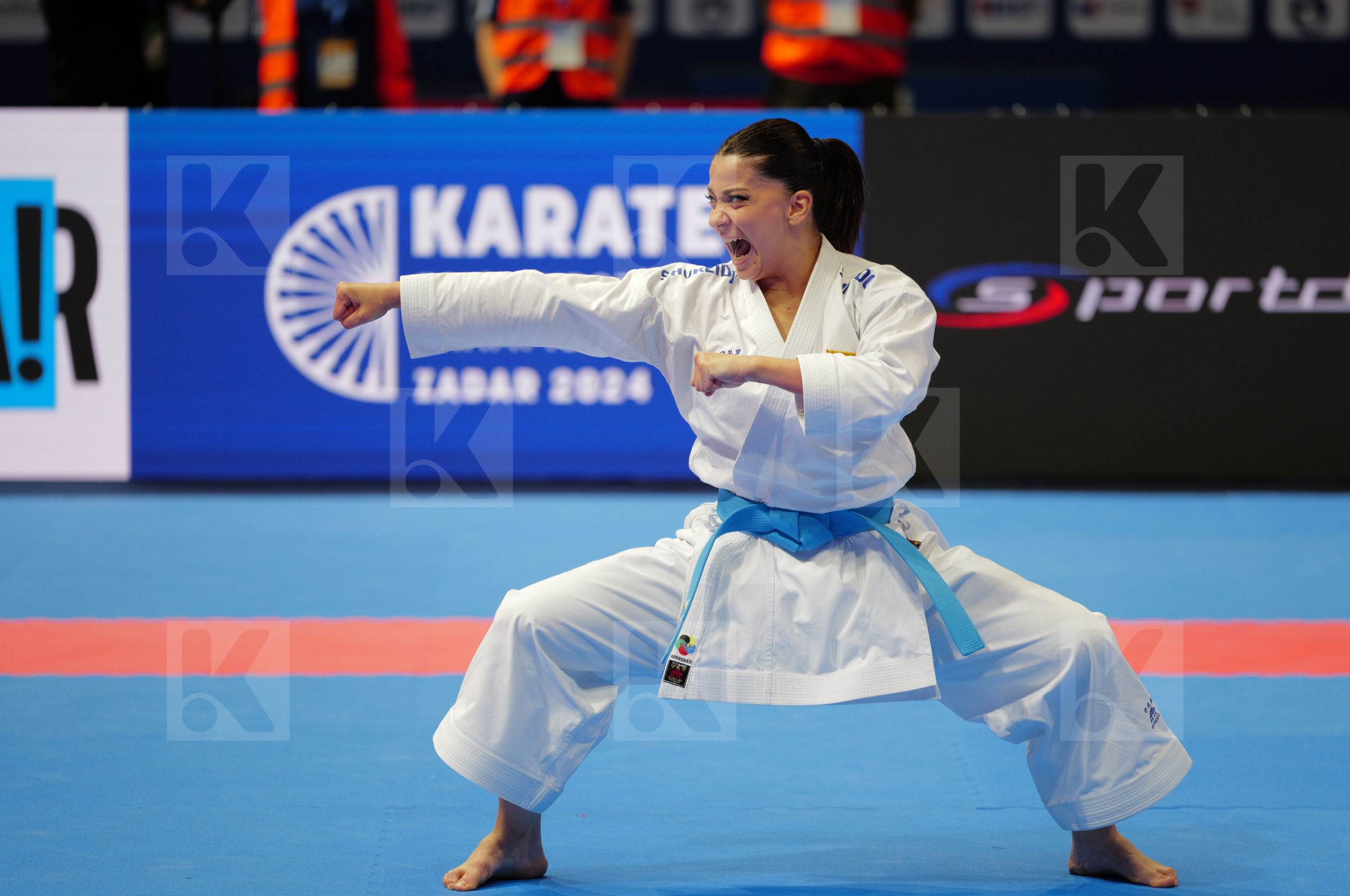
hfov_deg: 12.3
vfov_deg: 8.1
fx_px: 6289
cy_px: 448
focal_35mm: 168
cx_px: 675
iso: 800
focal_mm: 168
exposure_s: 1/500
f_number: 2.8
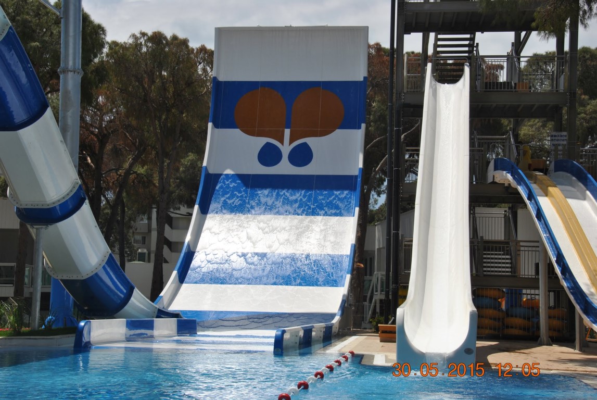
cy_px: 200
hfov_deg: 29.2
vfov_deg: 19.8
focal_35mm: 69
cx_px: 298
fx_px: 1146
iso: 100
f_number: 16
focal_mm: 46
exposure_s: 1/200
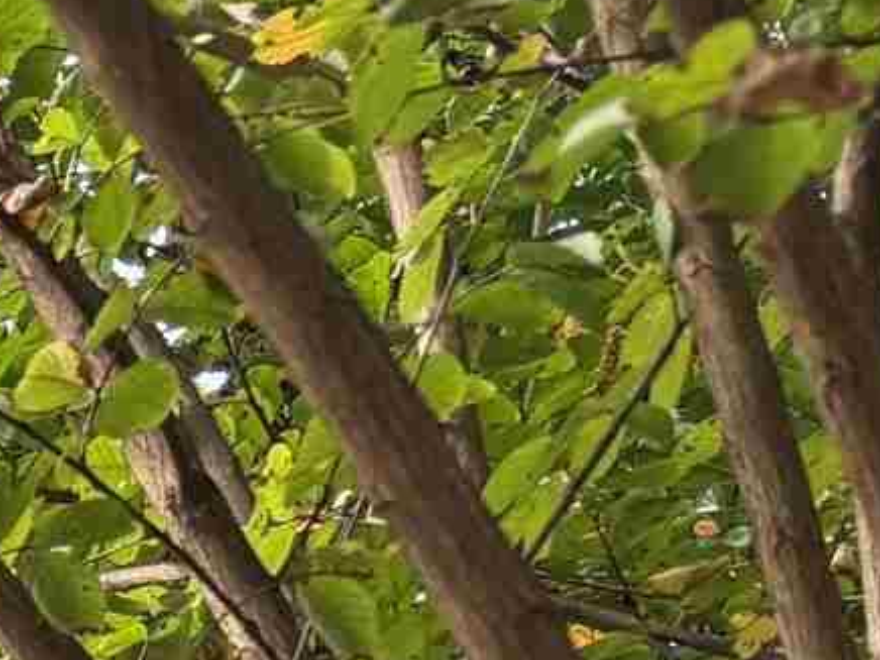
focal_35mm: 169
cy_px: 2067
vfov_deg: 7.6
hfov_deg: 9.3
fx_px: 4296
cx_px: -1742
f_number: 1.78
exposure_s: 1/456
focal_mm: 6.76
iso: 100
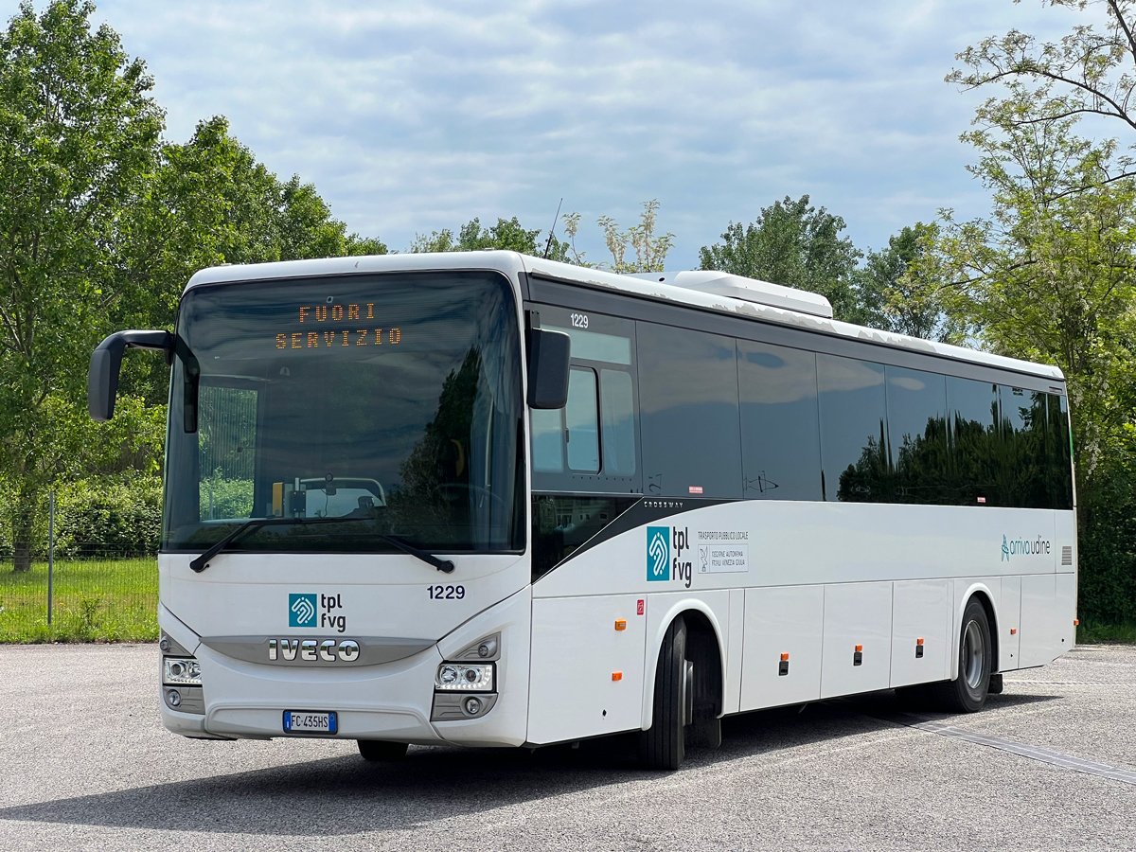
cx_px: 568
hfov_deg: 25.3
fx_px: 2527
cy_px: 426
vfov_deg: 19.1
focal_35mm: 77
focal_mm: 9
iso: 32
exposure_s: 1/1233
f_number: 2.8
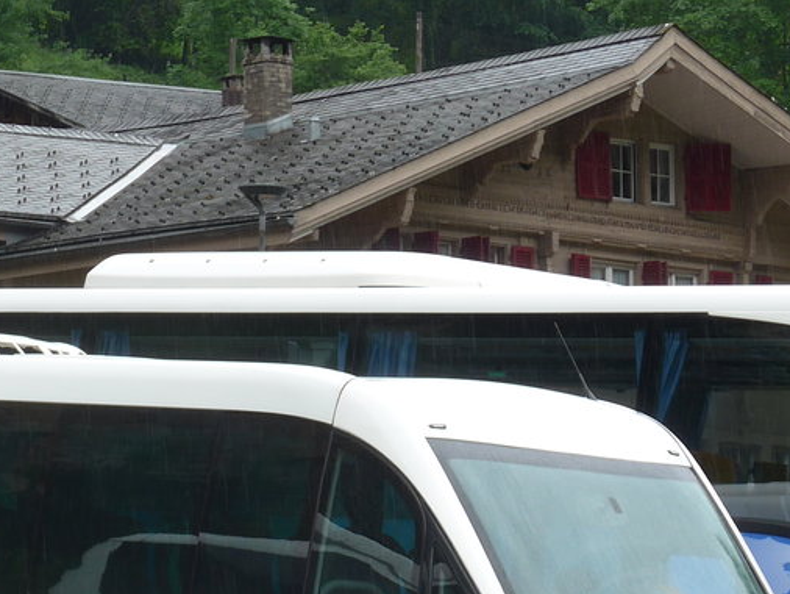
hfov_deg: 6.7
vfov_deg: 5.1
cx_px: 267
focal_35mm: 294
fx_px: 6713
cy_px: 502
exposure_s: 1/125
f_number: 5.2
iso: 80
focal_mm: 24.3
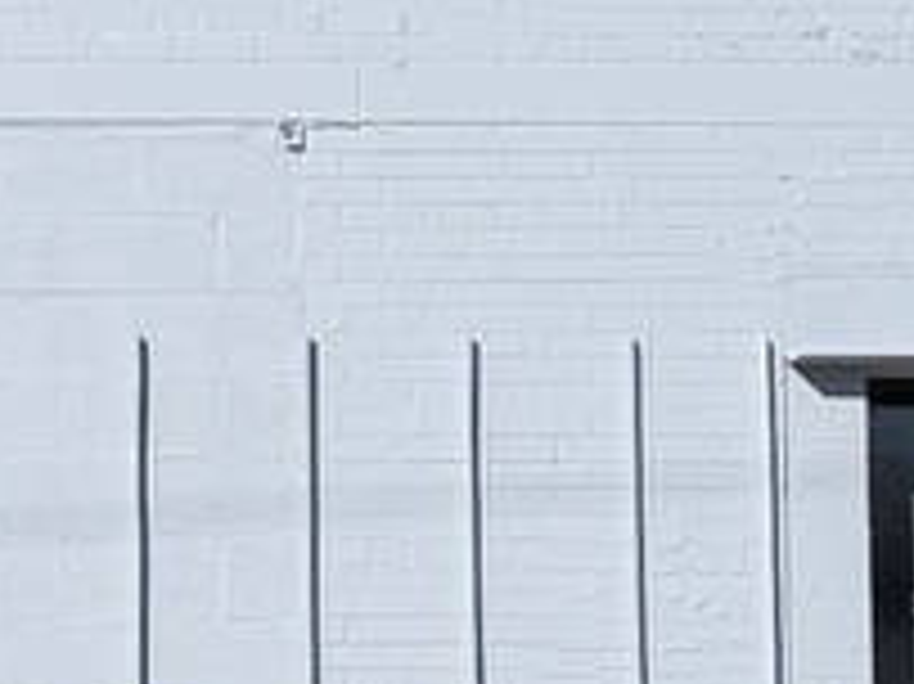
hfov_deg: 11.3
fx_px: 4486
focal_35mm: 170
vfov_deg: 8.7
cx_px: -378
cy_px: 446
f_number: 1.7
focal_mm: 4.53
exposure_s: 1/3268
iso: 40
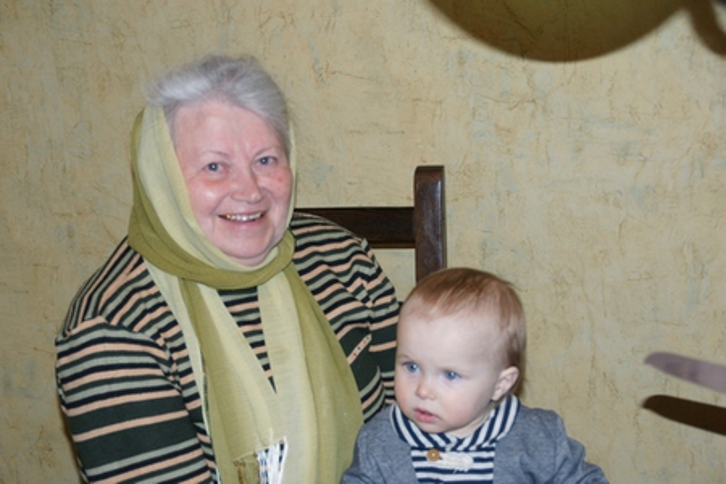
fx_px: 1664
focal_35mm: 82
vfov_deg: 16.6
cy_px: 242
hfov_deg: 24.6
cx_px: 363
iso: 800
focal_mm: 55
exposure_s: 1/80
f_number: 5
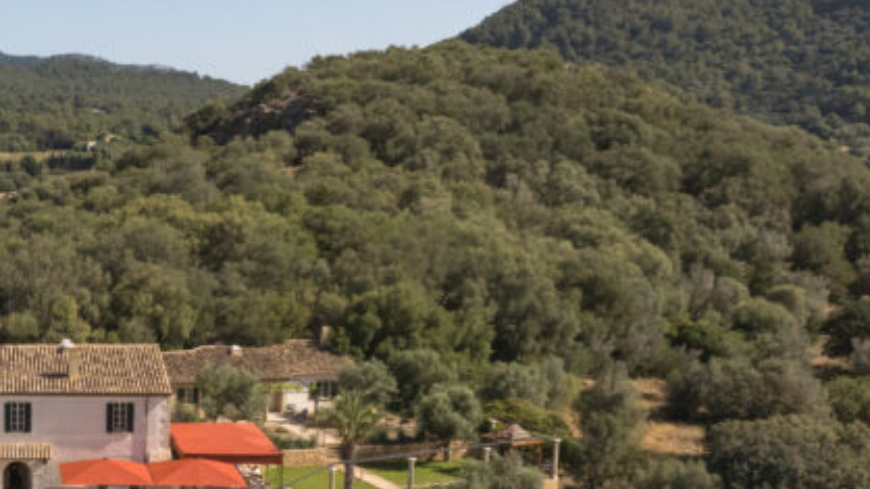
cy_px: 376
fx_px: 1476
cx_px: -83
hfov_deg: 29.6
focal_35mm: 64
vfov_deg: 18.7
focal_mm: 12.29
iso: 800
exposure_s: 1/320
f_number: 4.5
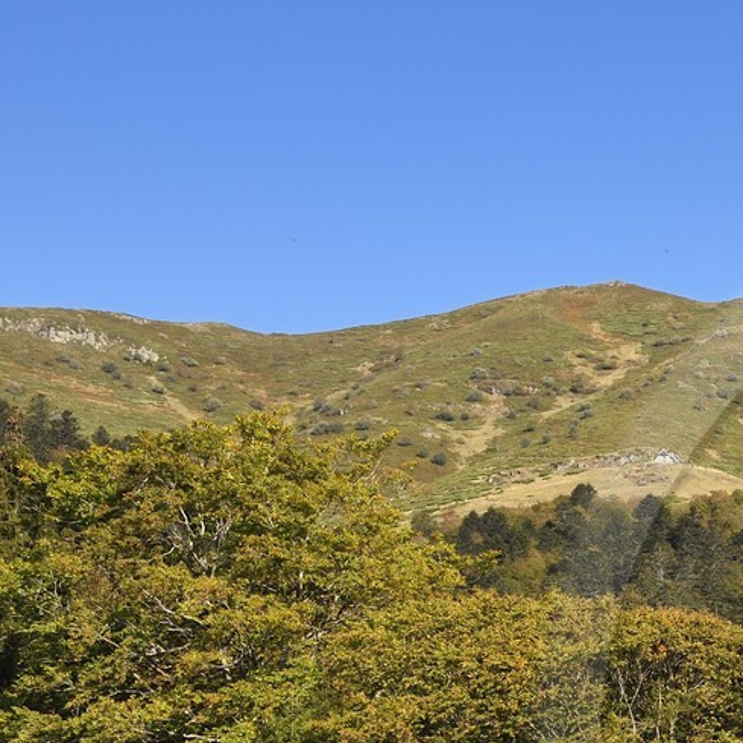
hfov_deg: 15.8
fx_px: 2428
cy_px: 764
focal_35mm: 100
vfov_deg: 17.0
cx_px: 1158
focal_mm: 36
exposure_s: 1/250
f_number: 10
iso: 200
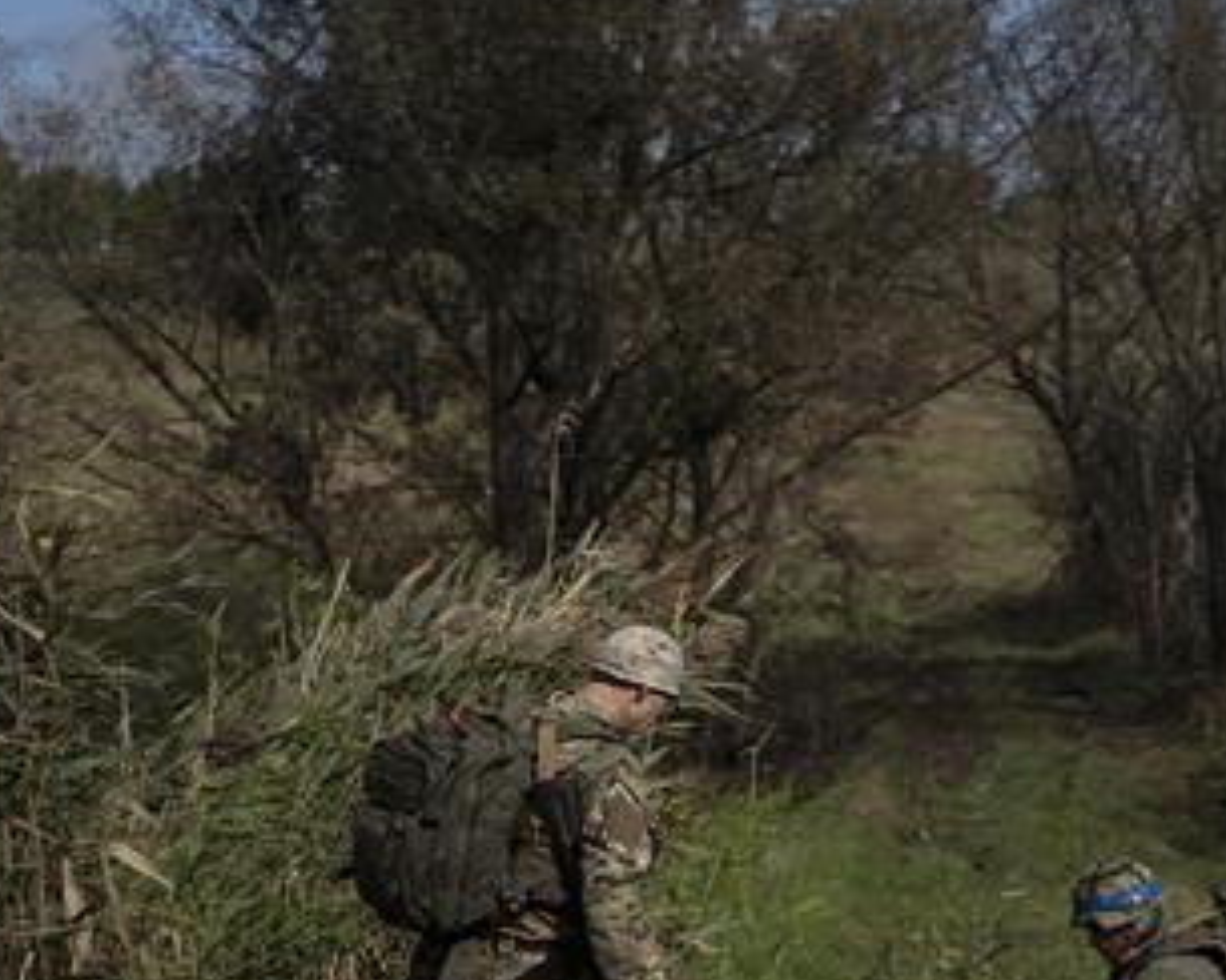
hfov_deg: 18.7
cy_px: 592
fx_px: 3628
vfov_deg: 15.4
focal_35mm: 100
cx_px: 1182
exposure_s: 1/6400
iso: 100
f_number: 2.2
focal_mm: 50
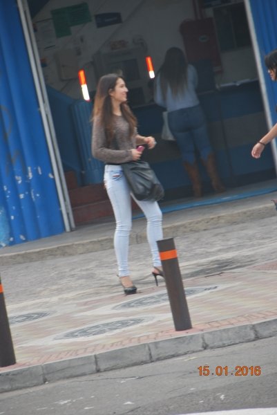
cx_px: 138
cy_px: 208
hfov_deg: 5.4
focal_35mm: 255
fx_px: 2938
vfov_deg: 8.1
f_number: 5.6
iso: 140
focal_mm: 170
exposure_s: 1/125
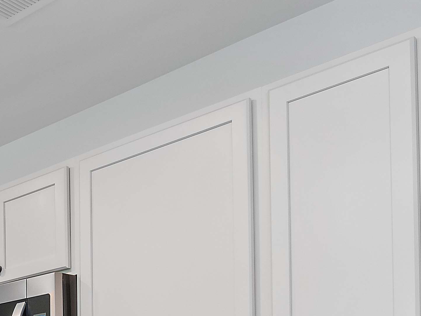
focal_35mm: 65
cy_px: 443
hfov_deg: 26.3
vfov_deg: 20.1
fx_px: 791
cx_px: -95
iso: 200
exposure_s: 1/4
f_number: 5.6
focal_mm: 9
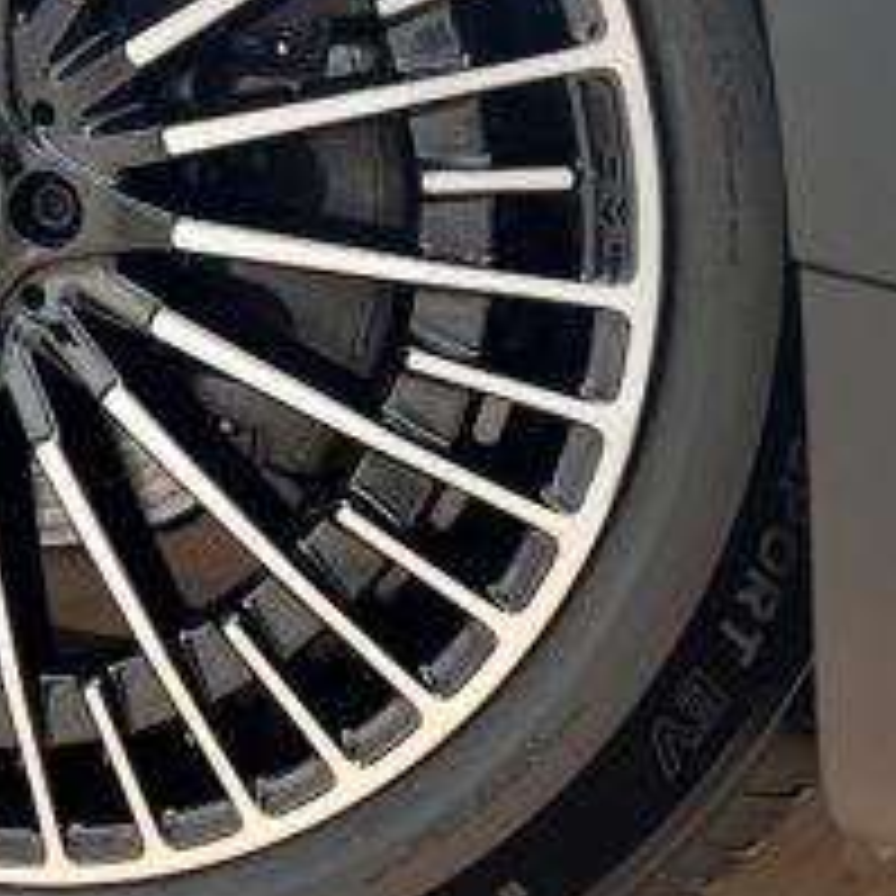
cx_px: -338
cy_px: 59
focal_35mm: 72
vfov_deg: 23.3
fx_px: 2108
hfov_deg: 21.2
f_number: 1.5
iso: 50
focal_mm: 5.7
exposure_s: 1/614
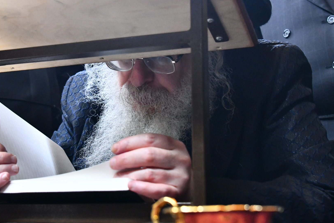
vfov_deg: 19.7
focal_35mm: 69
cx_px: 125
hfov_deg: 29.1
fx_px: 640
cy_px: 80
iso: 3200
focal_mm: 44
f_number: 5.6
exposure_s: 1/60
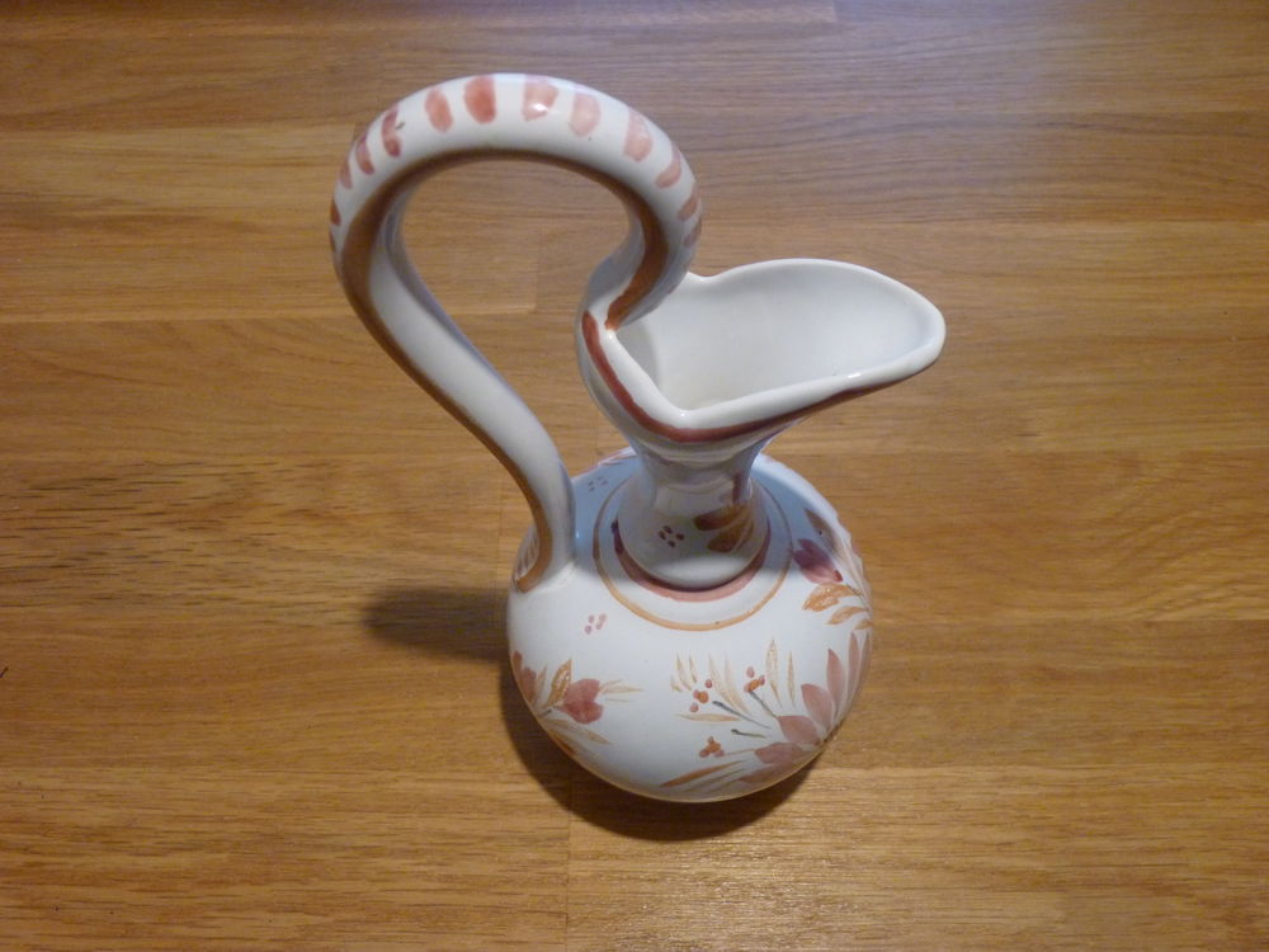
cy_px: 476
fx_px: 1246
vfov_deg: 41.8
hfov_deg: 54.0
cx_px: 634
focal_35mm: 34
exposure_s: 1/13
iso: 400
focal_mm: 6
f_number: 3
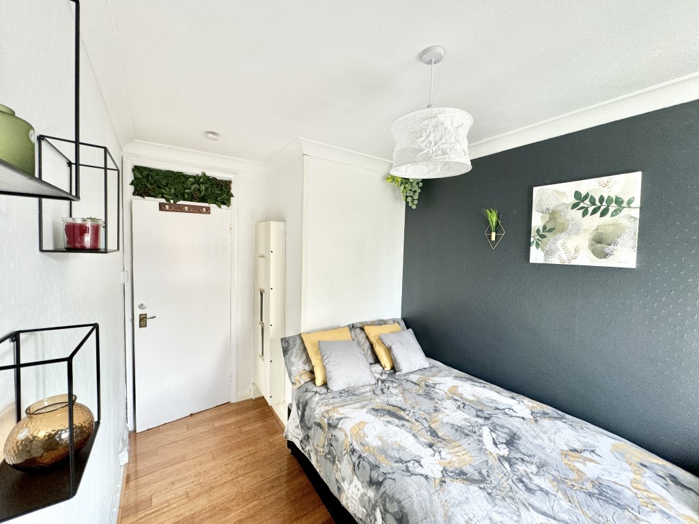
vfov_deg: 85.7
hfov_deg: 102.1
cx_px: 350
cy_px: 262
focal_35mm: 14
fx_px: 283
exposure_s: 1/99
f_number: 2.2
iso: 100
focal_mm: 2.22
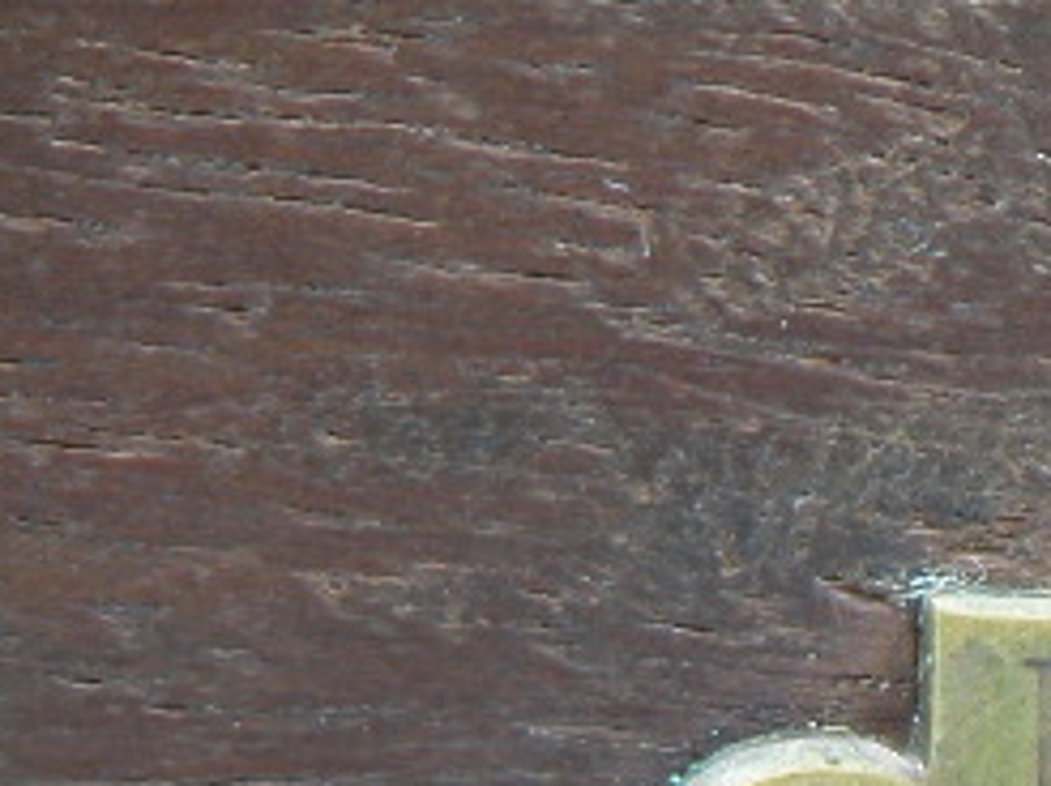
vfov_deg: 1.3
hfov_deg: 1.7
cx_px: 2158
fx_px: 35367
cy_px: 1111
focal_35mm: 1166
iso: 100
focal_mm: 71.2
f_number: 4.2
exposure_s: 1/4
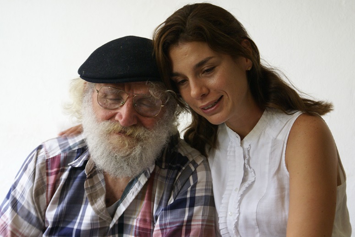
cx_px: 178
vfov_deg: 13.1
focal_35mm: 105
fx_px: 1037
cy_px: 118
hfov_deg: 19.4
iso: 400
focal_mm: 70
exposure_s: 1/25
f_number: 5.6
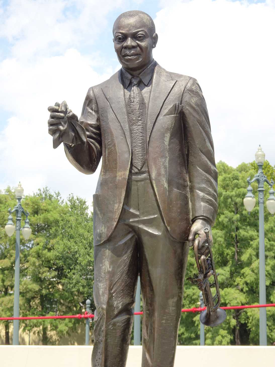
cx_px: 138
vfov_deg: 19.6
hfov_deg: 14.8
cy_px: 184
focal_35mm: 100
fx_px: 1059
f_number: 5
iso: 80
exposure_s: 1/250
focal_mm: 17.01
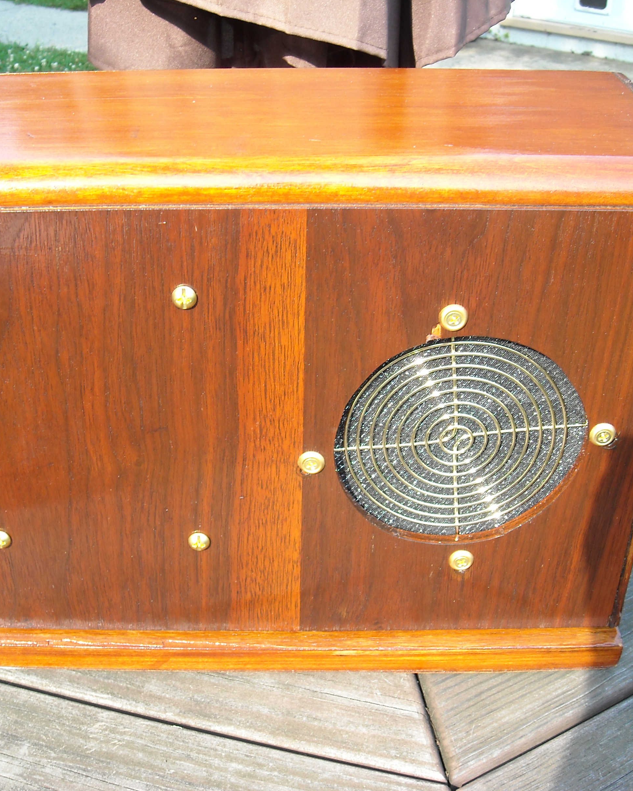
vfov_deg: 40.3
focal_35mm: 46
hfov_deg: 32.6
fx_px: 1077
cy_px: 397
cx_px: 247
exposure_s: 1/114
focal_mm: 5.7
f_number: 2.8
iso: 64
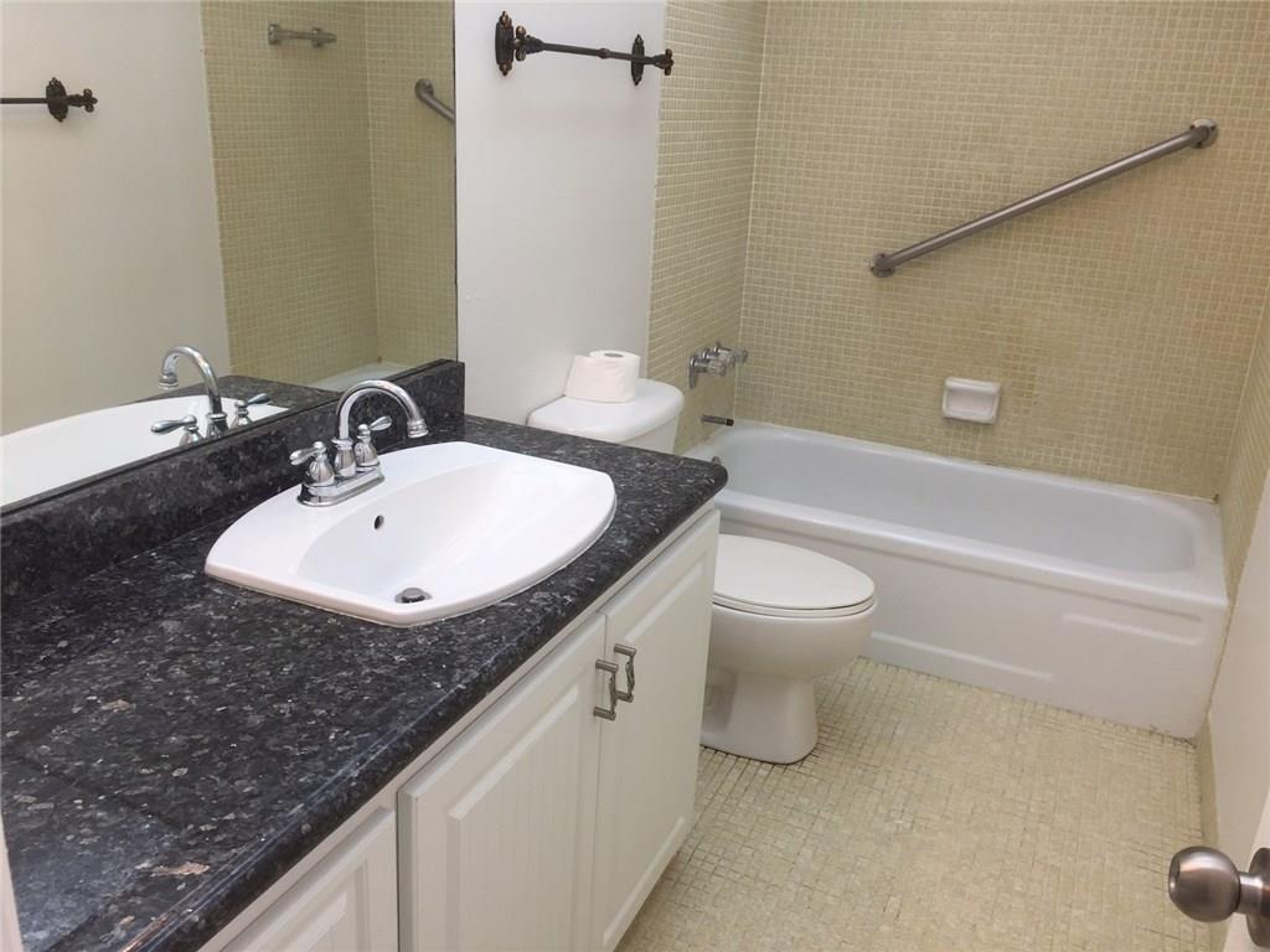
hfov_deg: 61.7
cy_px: 476
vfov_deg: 48.2
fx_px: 1064
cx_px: 635
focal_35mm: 29
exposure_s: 1/60
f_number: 2.2
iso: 40
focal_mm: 4.15
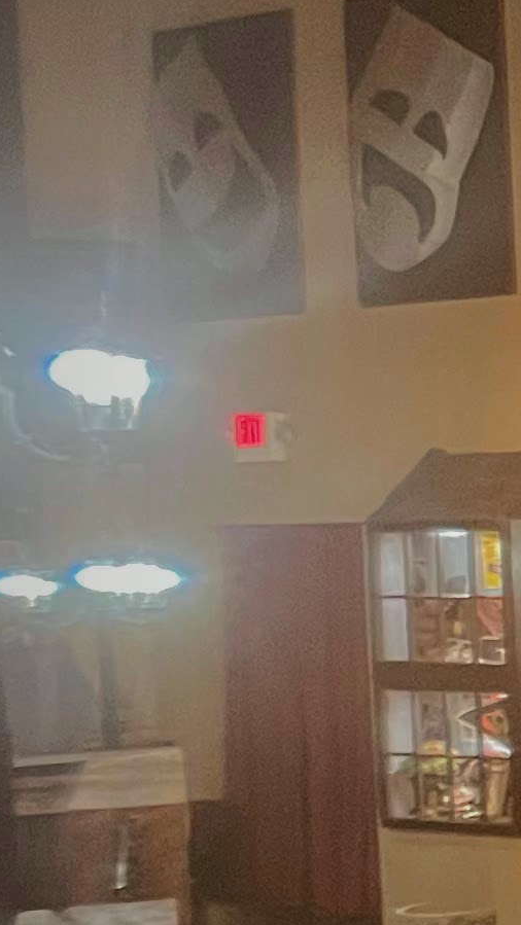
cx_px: 1872
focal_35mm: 127
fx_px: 3118
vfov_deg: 16.9
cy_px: 564
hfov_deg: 7.6
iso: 800
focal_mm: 5.1
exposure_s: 1/30
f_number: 1.6
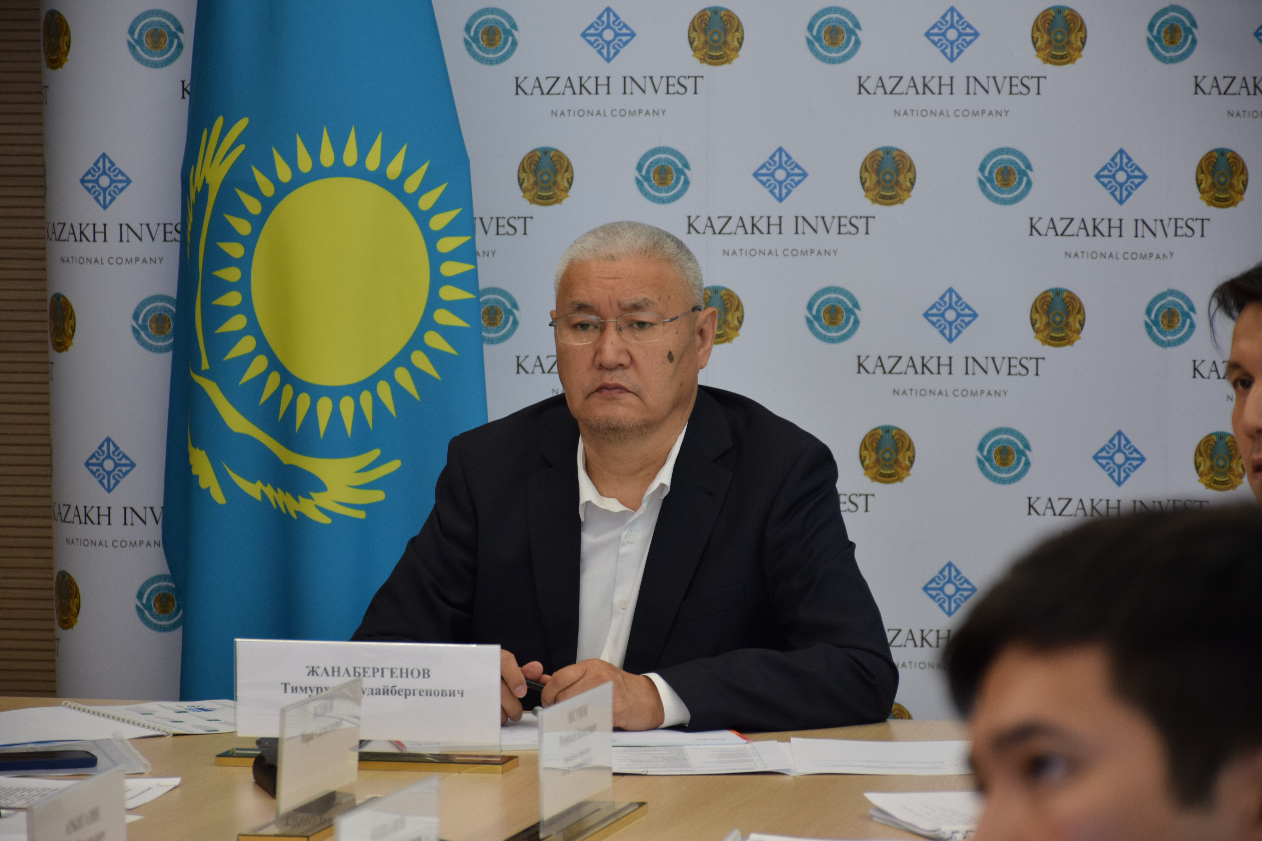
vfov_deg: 8.7
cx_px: 631
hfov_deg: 13.0
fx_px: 5521
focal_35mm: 158
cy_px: 420
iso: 560
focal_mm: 105
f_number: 5.6
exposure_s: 1/60
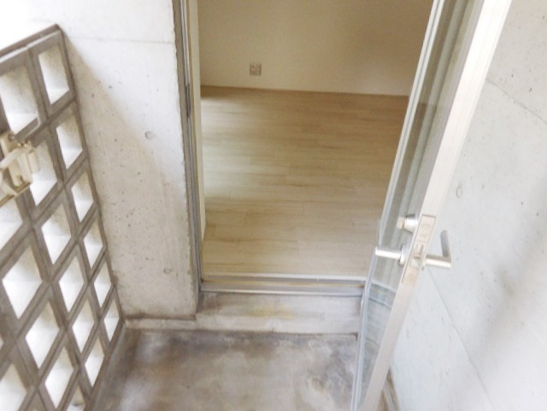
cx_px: 274
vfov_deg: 54.9
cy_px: 206
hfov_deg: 69.4
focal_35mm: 25
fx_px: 395
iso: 125
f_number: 3.3
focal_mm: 4.5
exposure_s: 1/40
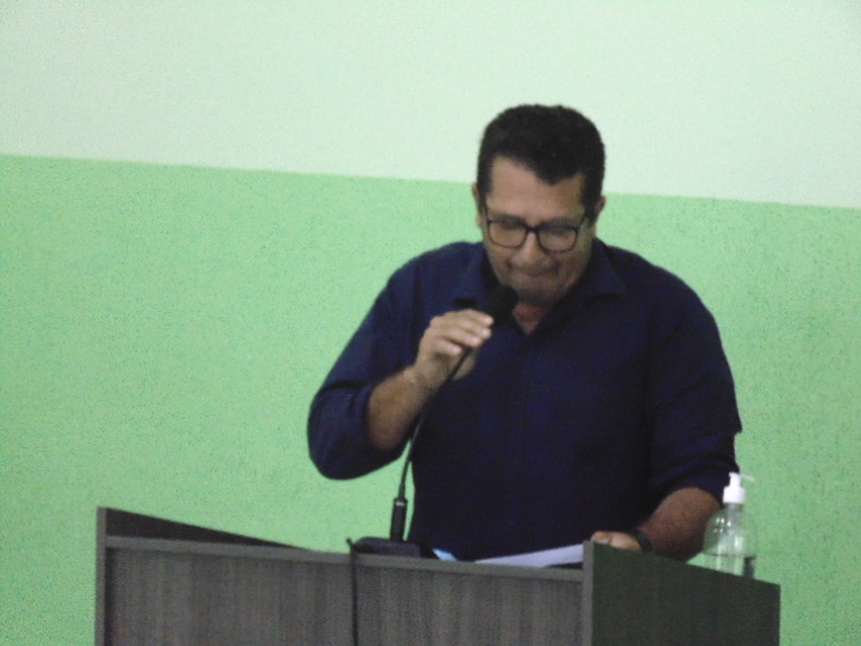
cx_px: 430
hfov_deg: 8.4
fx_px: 5870
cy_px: 323
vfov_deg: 6.3
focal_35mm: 236
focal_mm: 42.3
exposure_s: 1/40
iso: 800
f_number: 5.6
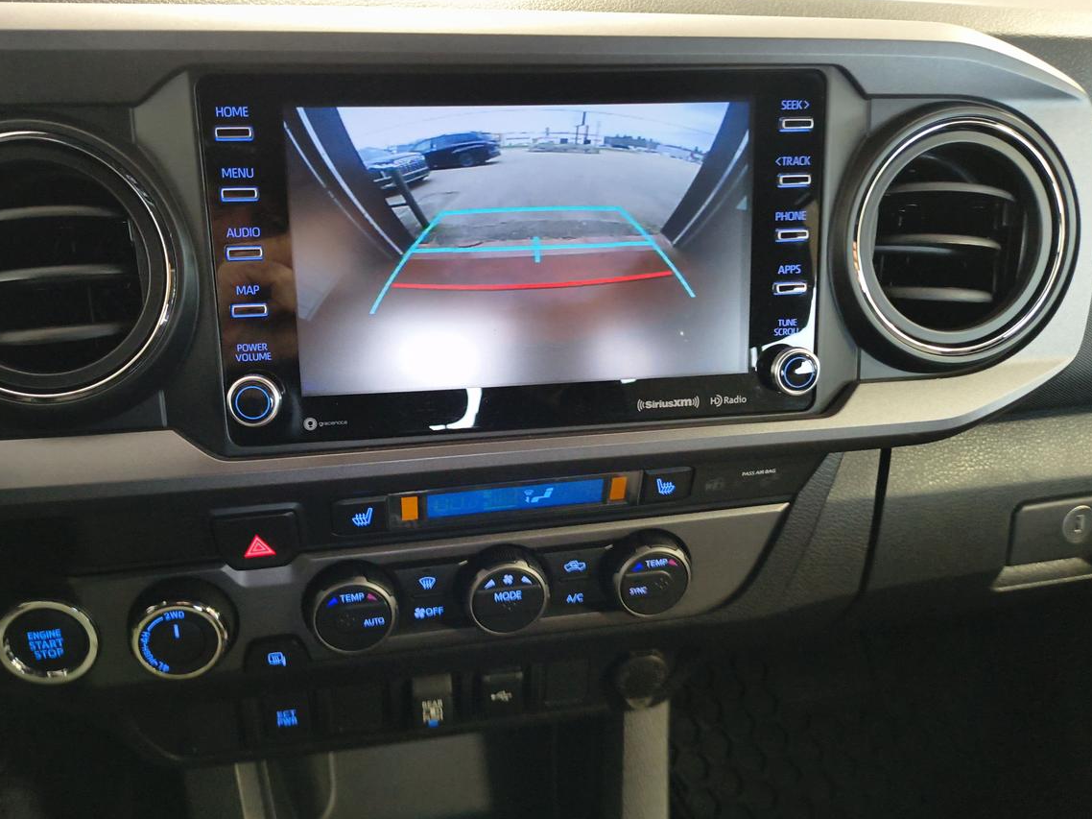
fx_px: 852
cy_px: 421
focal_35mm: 27
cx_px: 491
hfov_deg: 65.2
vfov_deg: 51.3
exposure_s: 1/60
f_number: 1.8
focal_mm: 5.56
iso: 1184
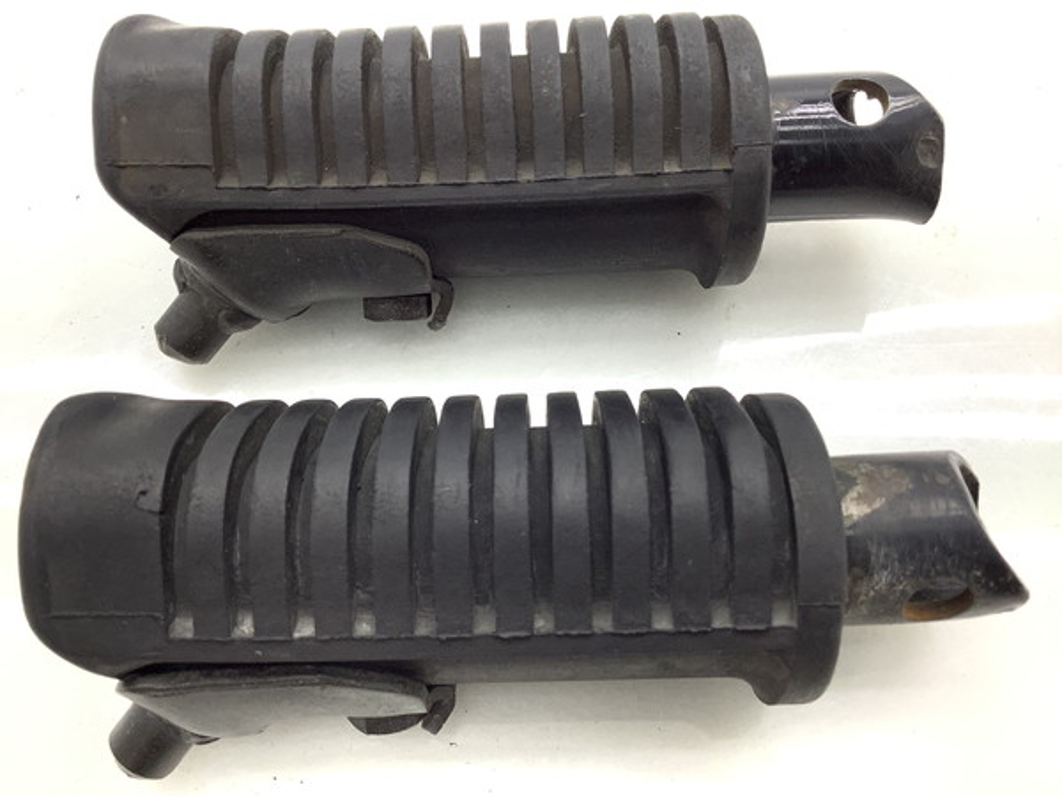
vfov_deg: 45.4
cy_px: 398
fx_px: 951
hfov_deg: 58.4
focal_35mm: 31
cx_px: 531
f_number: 2.4
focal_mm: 3.3
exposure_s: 1/120
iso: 25
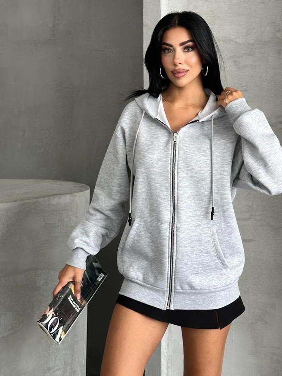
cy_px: 107
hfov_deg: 20.7
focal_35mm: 71
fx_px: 771
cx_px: 183
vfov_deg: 27.1
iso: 80
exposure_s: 1/92
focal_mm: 6.86
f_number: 1.78
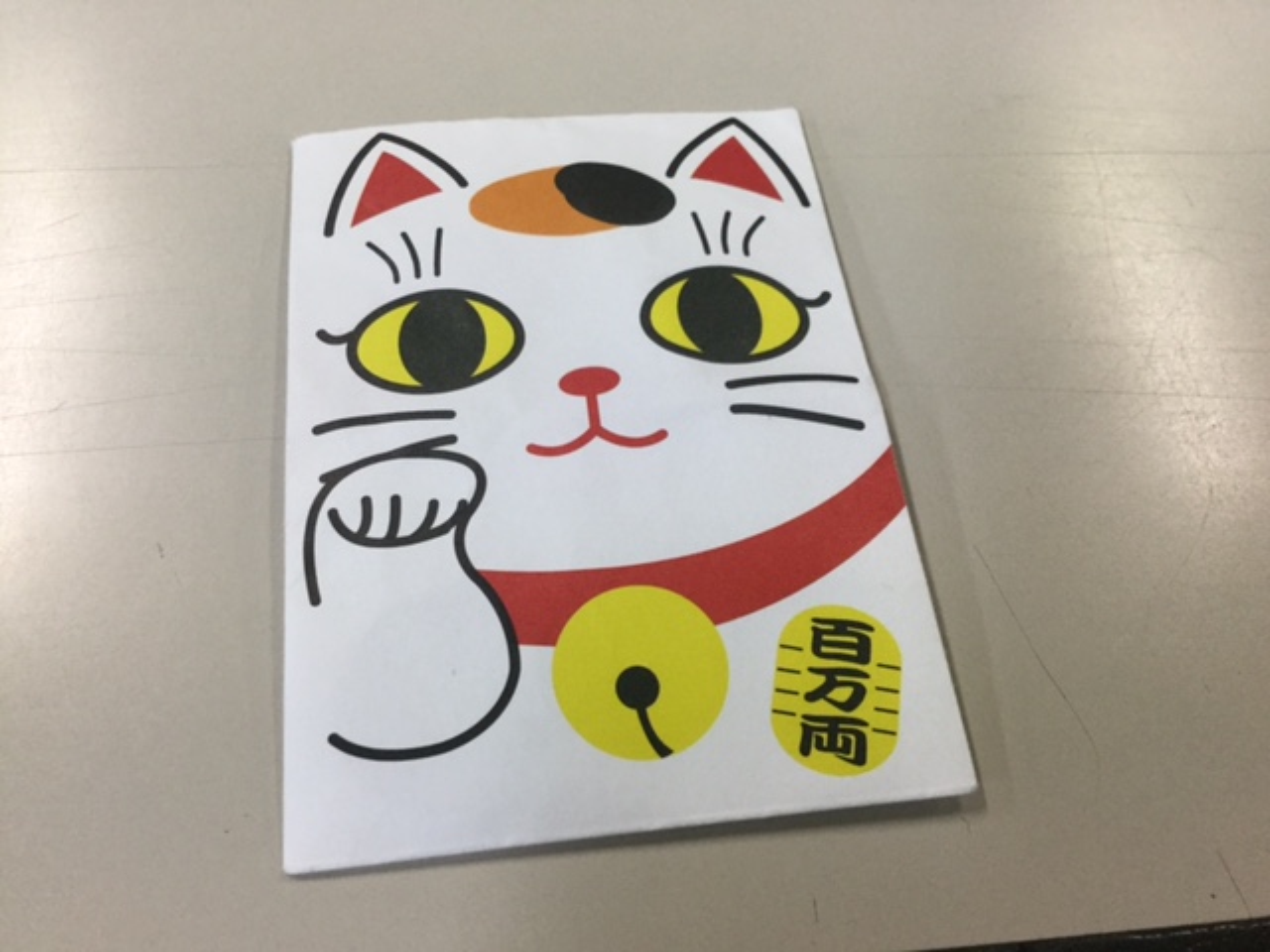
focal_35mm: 31
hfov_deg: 58.4
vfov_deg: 45.4
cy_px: 476
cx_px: 635
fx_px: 1137
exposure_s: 1/30
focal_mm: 3.3
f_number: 2.4
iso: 50
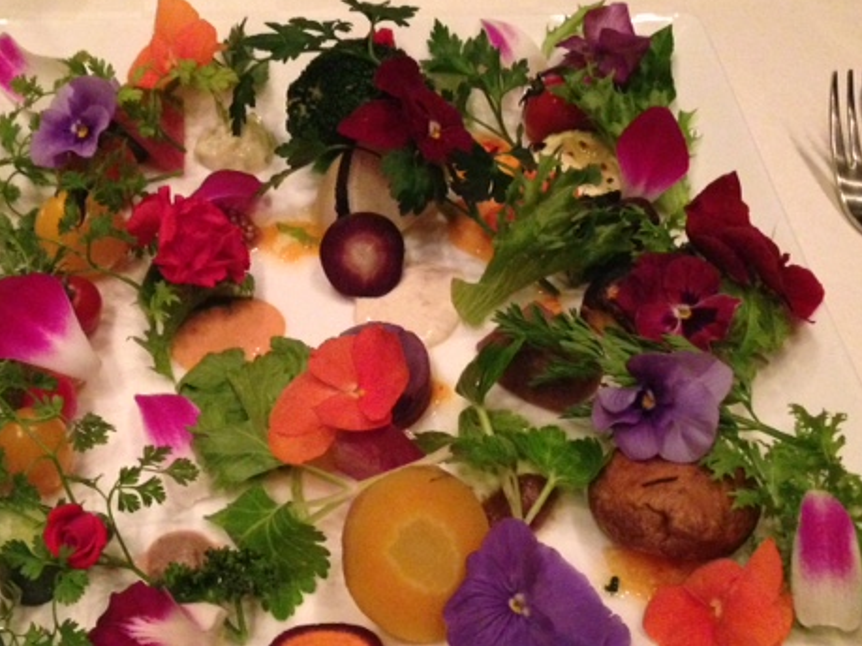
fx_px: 1145
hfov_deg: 41.0
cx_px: 329
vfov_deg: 31.5
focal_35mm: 46
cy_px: 347
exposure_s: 1/15
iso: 800
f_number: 2.4
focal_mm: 4.12
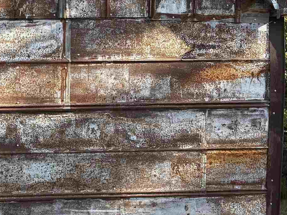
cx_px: -39
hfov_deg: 21.2
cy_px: 163
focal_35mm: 87
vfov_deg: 16.9
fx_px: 722
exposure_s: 1/557
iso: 50
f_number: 1.6
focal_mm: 5.96
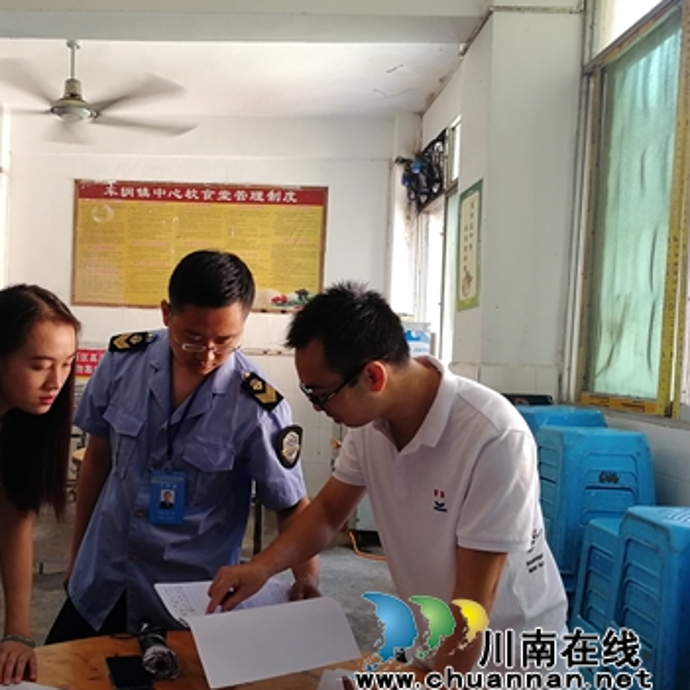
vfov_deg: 48.4
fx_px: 767
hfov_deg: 47.4
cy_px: 355
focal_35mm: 34
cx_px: 210
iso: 200
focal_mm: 3.95
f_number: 2.2
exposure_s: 1/50
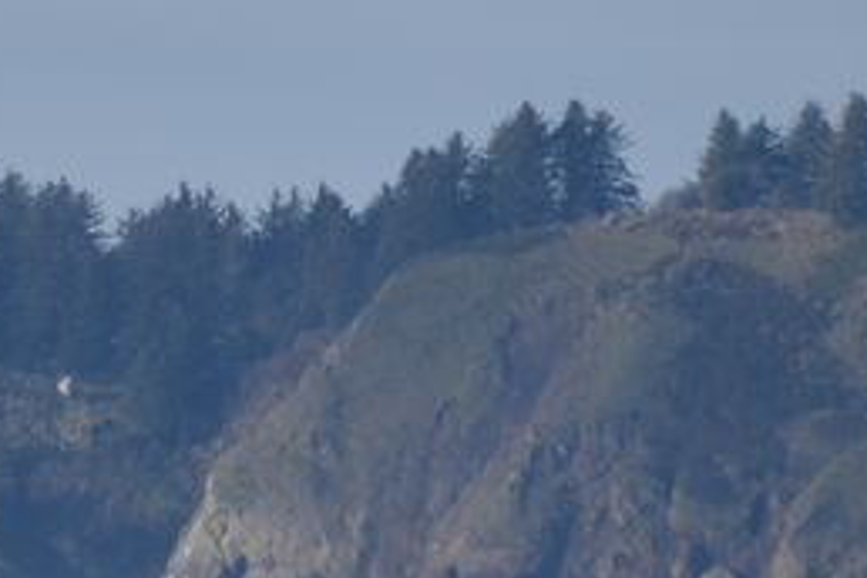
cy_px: 407
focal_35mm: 1488
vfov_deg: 0.9
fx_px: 35833
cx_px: 111
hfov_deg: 1.4
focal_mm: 300
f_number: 5.6
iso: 125
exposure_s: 1/640
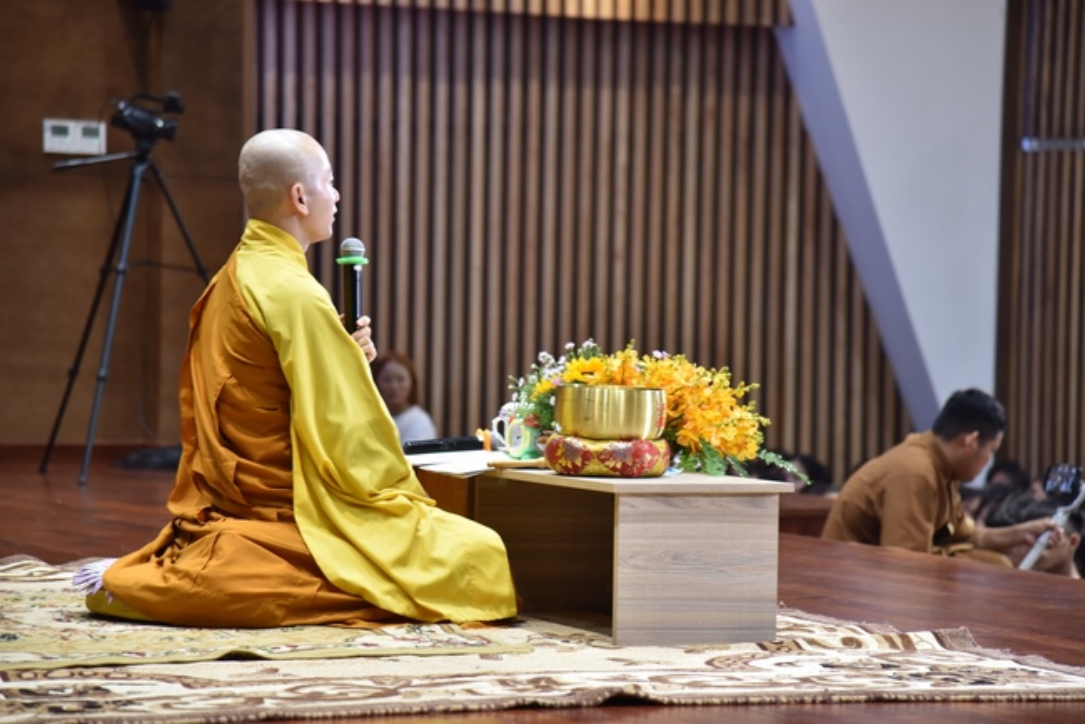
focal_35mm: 120
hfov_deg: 17.1
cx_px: 542
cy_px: 362
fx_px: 3618
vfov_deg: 11.4
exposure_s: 1/60
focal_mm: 120
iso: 1250
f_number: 4
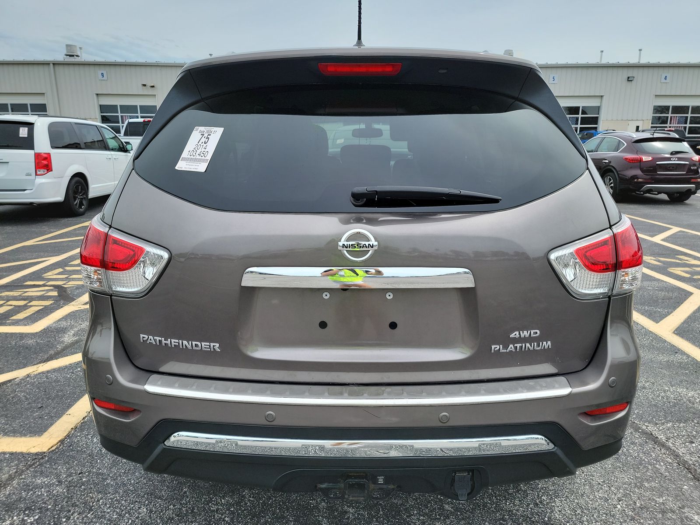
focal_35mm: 24
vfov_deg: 56.8
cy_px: 262
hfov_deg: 71.6
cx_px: 350
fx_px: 485
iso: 50
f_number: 1.8
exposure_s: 1/773
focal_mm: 6.7
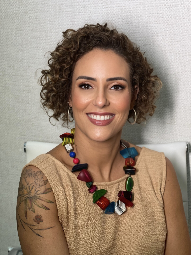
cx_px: 96
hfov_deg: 19.1
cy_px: 128
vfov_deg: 25.3
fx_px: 566
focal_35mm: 77
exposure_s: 1/120
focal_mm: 9
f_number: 2.8
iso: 160
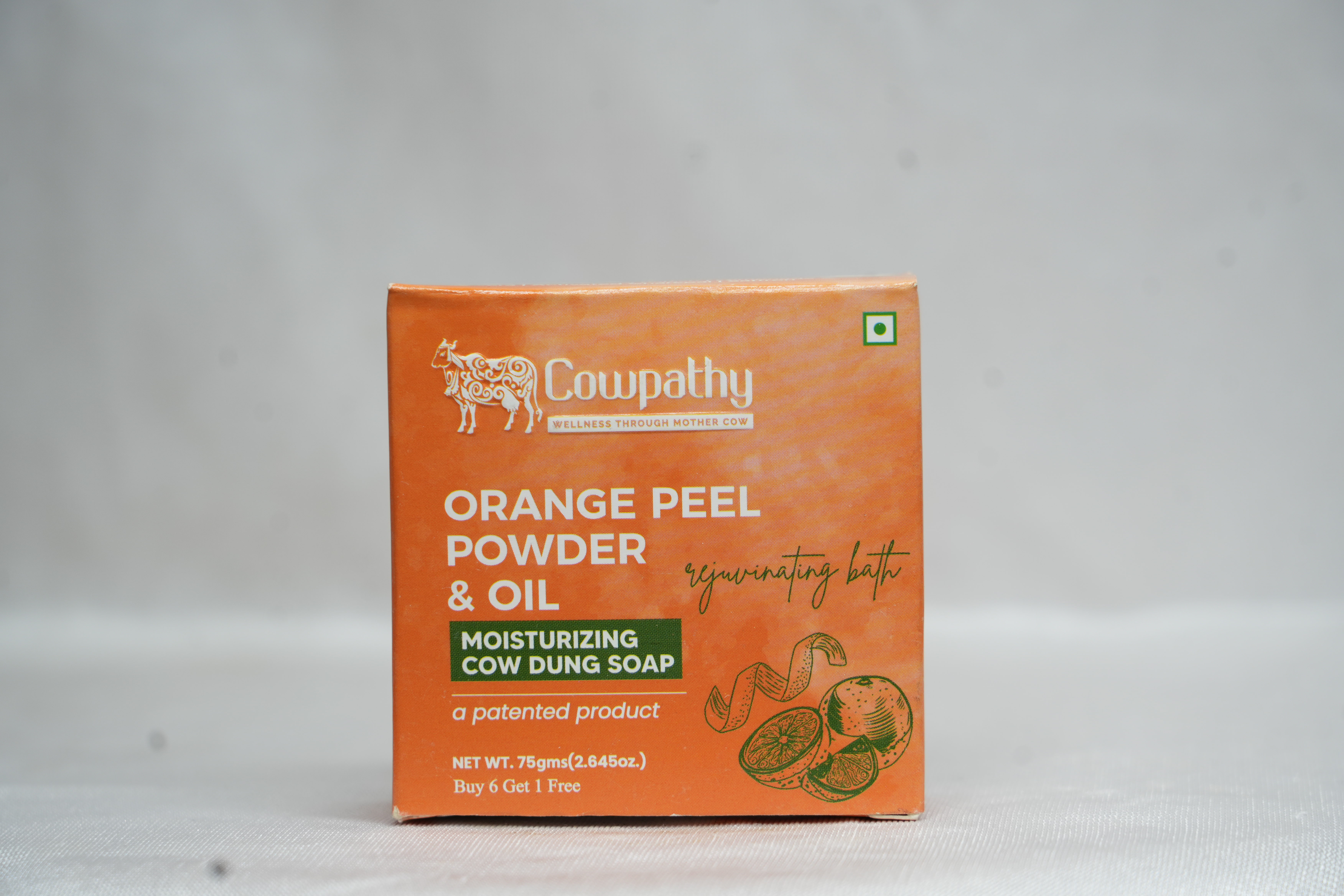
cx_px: 672
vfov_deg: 13.0
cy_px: 448
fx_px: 3920
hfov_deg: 19.5
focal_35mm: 105
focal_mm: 105
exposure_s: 1/60
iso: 250
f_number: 5.6
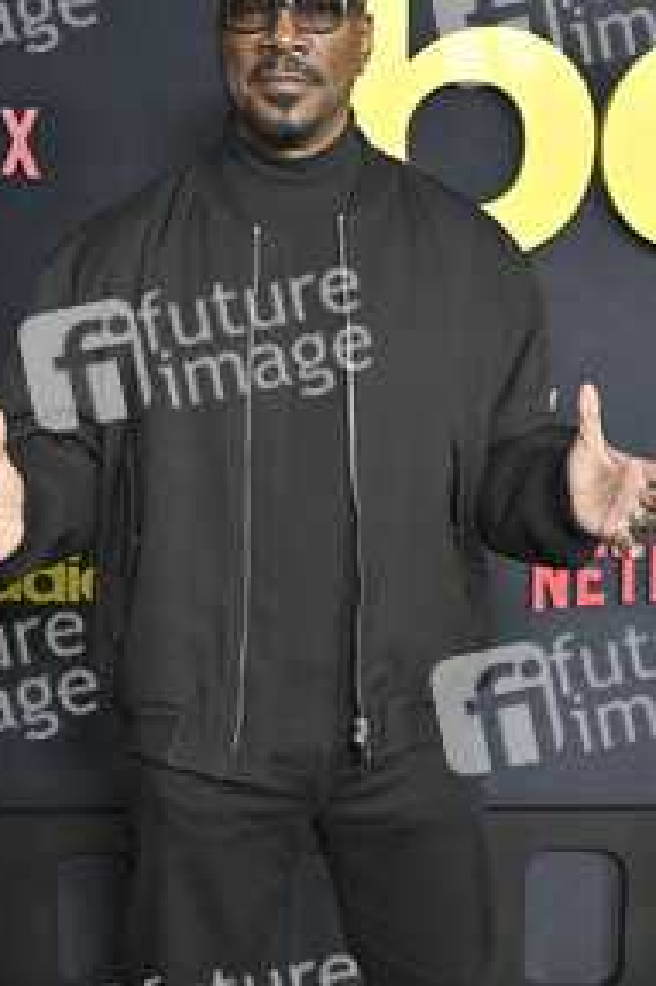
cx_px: 295
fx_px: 1450
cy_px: 522
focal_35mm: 53
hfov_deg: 25.5
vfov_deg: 37.5
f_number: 5.6
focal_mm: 38
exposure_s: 1/320
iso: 2500
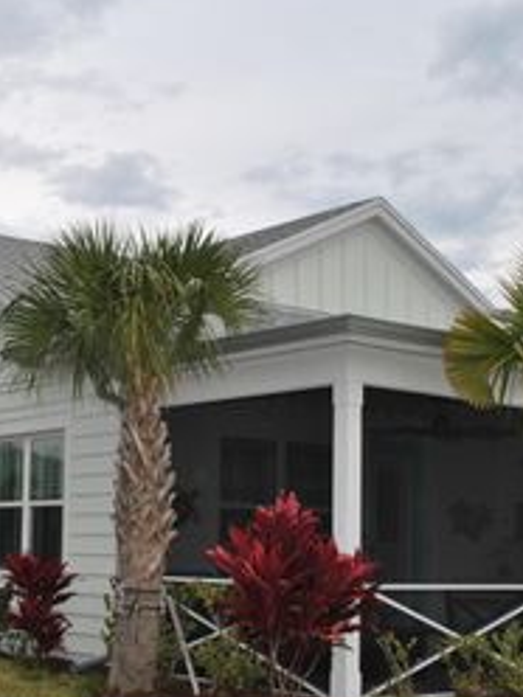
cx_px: 110
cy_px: 440
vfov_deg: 30.1
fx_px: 1289
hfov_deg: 22.6
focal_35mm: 64
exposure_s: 1/200
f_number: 7.1
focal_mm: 22
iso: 100
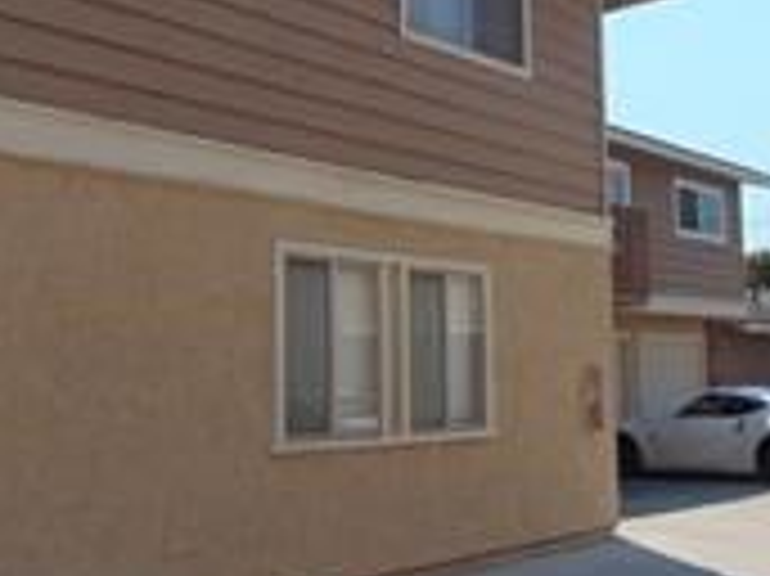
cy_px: 274
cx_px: 534
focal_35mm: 50
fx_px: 1111
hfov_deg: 37.7
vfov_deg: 29.1
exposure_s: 1/250
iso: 80
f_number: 7.7
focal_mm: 4.5
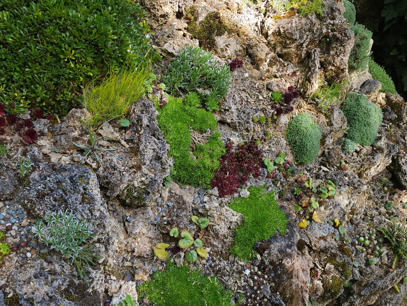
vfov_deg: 44.0
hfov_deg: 56.8
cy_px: 178
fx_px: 376
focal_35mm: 32
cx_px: 209
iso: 20
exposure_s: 1/120
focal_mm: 6.4
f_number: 1.8
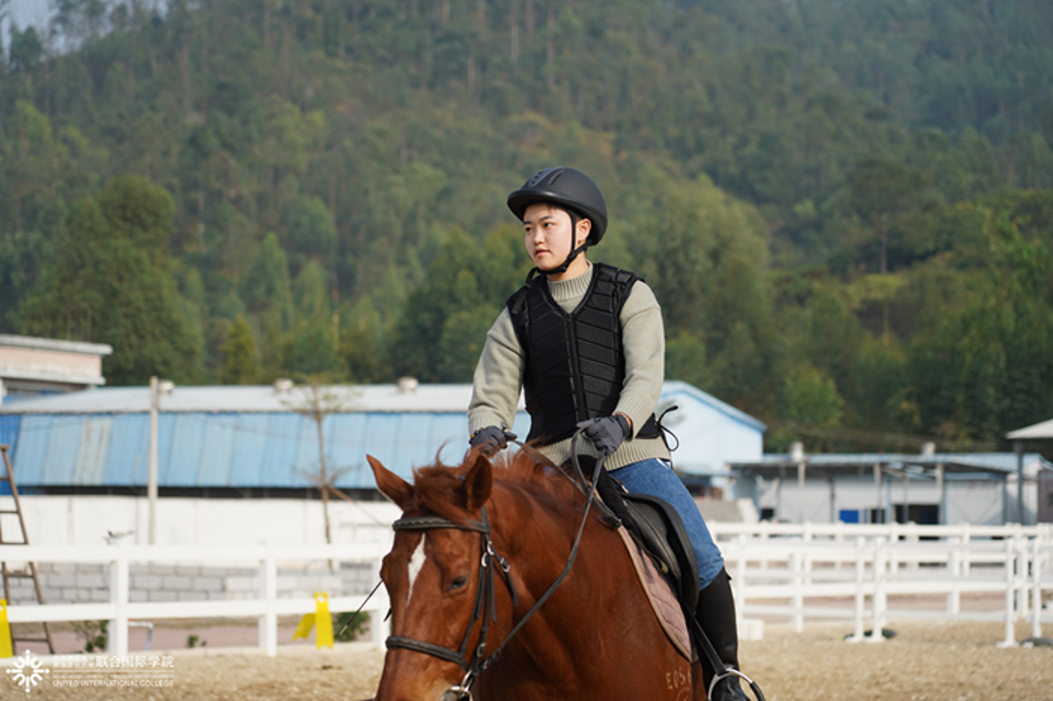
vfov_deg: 13.0
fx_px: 3070
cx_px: 526
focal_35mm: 105
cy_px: 350
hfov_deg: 19.5
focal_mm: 105
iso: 100
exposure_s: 1/800
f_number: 4
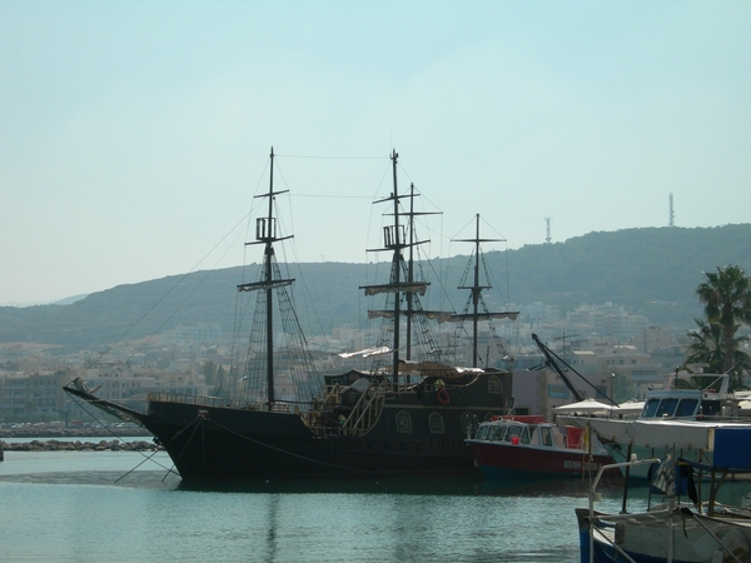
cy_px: 282
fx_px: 2452
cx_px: 376
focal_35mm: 113
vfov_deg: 13.1
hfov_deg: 17.4
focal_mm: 23.4
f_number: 8.2
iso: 50
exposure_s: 1/424
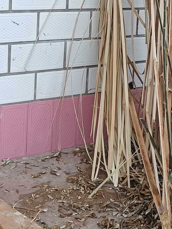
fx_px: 583
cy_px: 52
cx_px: 164
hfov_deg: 16.5
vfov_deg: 22.0
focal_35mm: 88
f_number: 1.9
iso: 275
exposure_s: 1/100
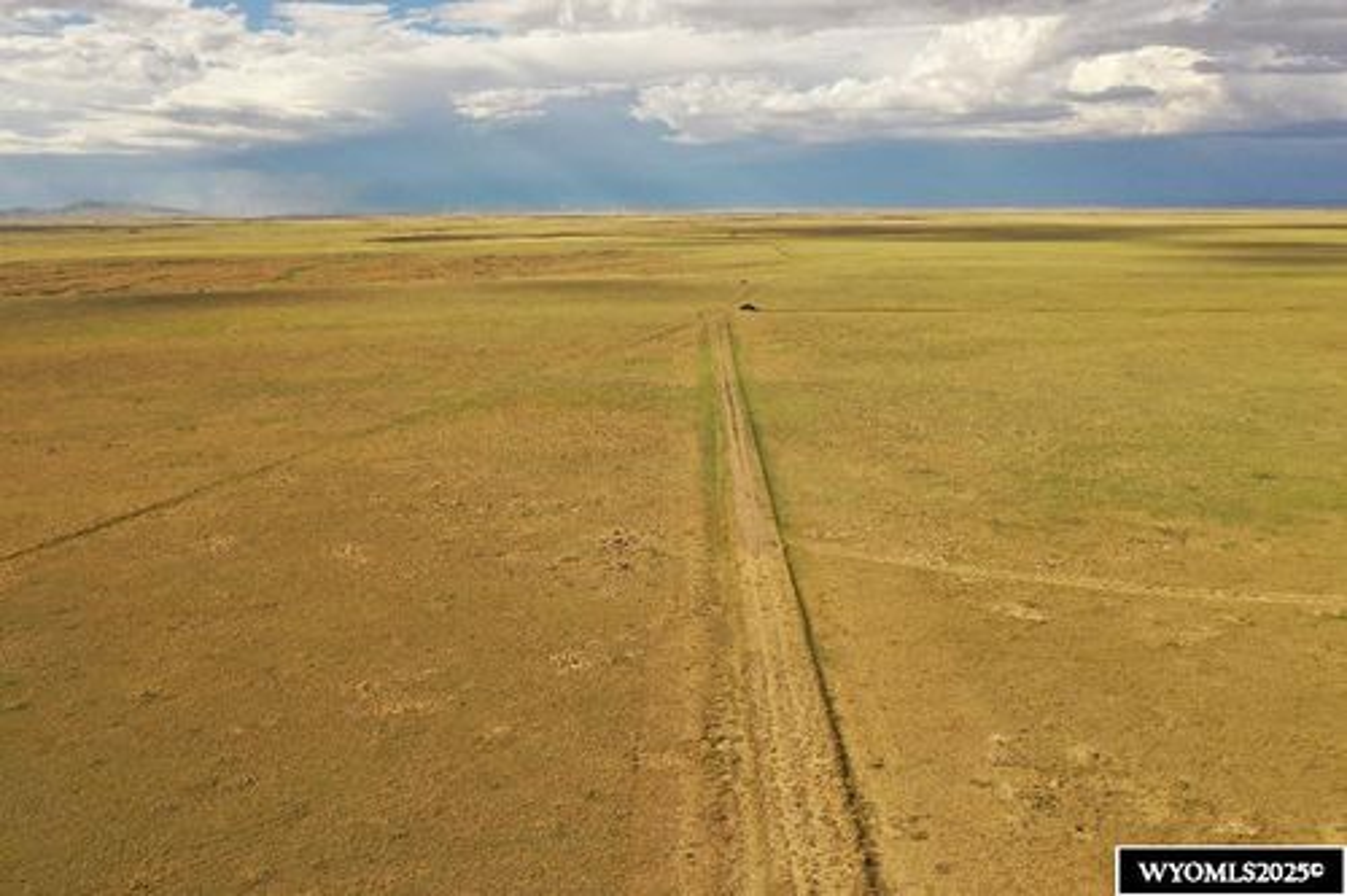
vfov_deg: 46.4
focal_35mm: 28
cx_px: 674
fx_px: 1047
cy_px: 448
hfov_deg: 65.5
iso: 100
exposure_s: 1/500
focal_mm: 10.26
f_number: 6.3
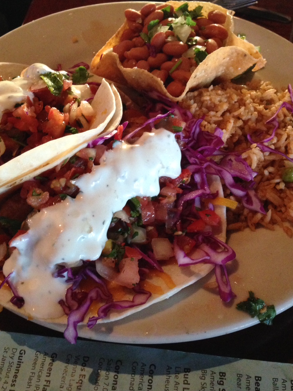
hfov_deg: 36.8
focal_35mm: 39
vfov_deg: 47.7
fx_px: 440
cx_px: 137
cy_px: 168
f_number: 2.4
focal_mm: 4.12
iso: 400
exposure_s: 1/17
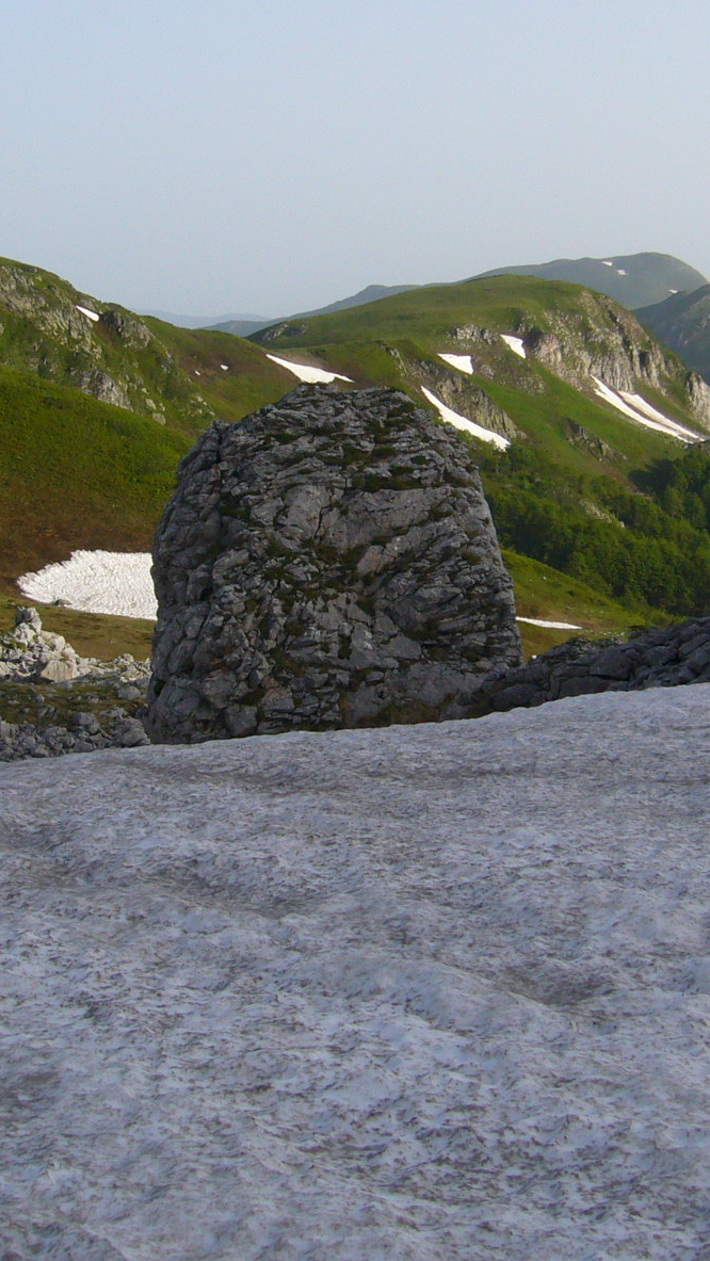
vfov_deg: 31.7
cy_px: 474
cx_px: 390
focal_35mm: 66
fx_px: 2208
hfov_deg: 18.3
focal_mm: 5.8
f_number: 5.6
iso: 80
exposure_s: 1/250
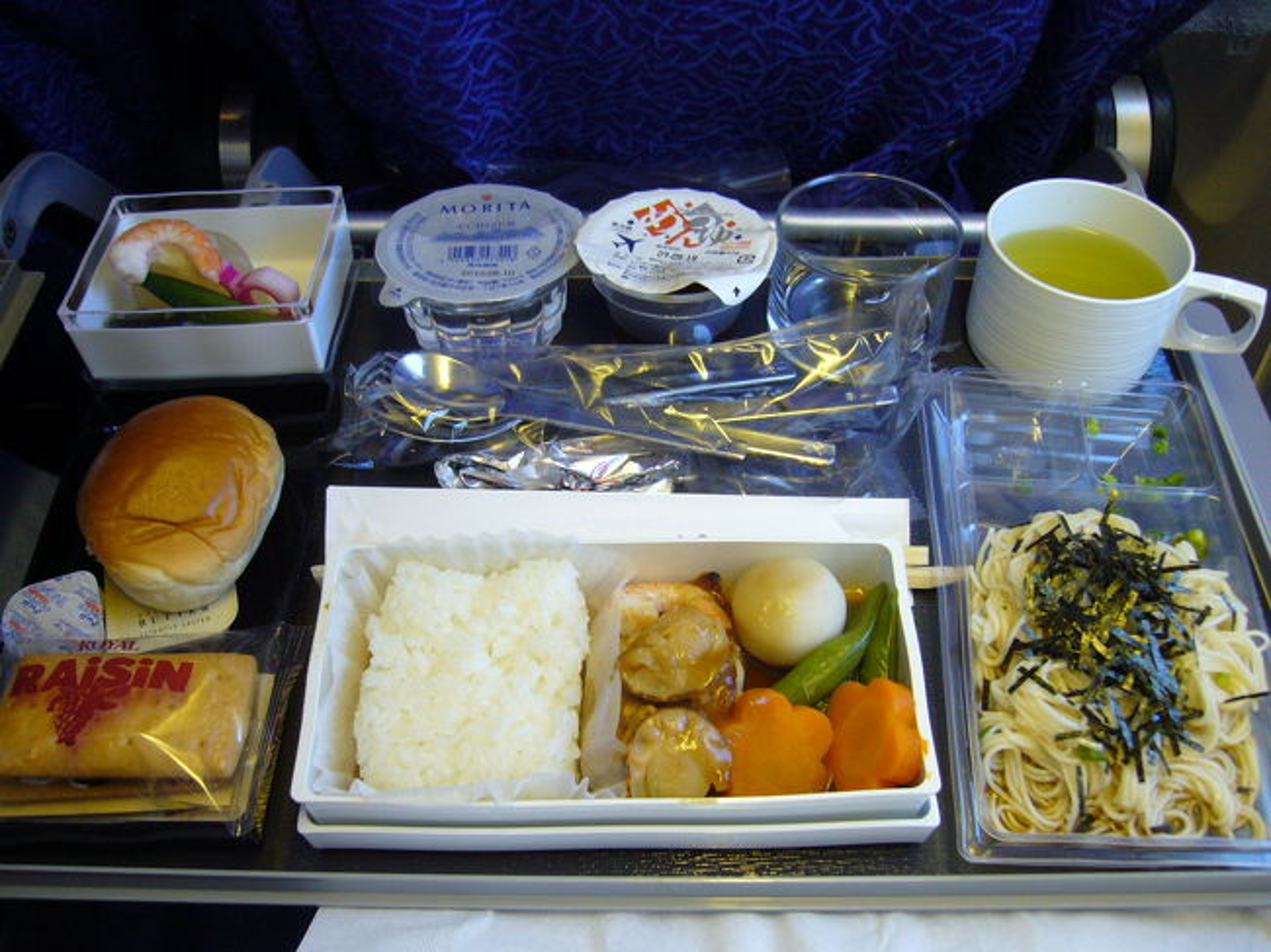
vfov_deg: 40.7
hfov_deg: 52.6
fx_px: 1285
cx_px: 636
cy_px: 476
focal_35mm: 35
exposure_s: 1/15
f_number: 2.8
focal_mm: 5.8
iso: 160
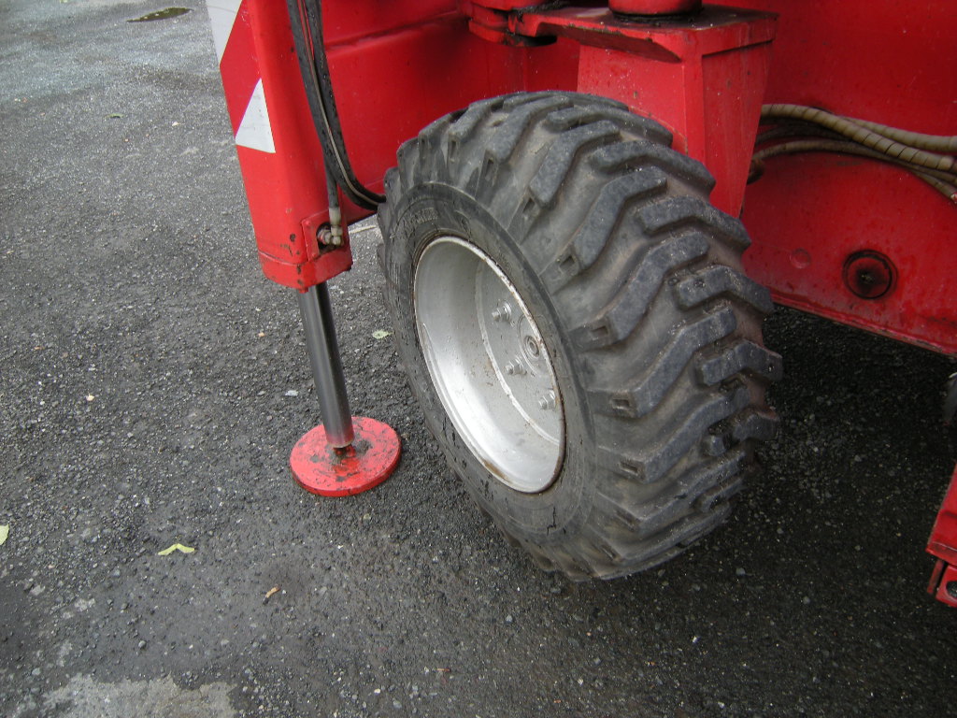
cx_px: 478
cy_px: 359
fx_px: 774
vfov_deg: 49.7
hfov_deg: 63.4
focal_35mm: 28
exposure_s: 1/68.2
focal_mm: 4.7
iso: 64
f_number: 2.8
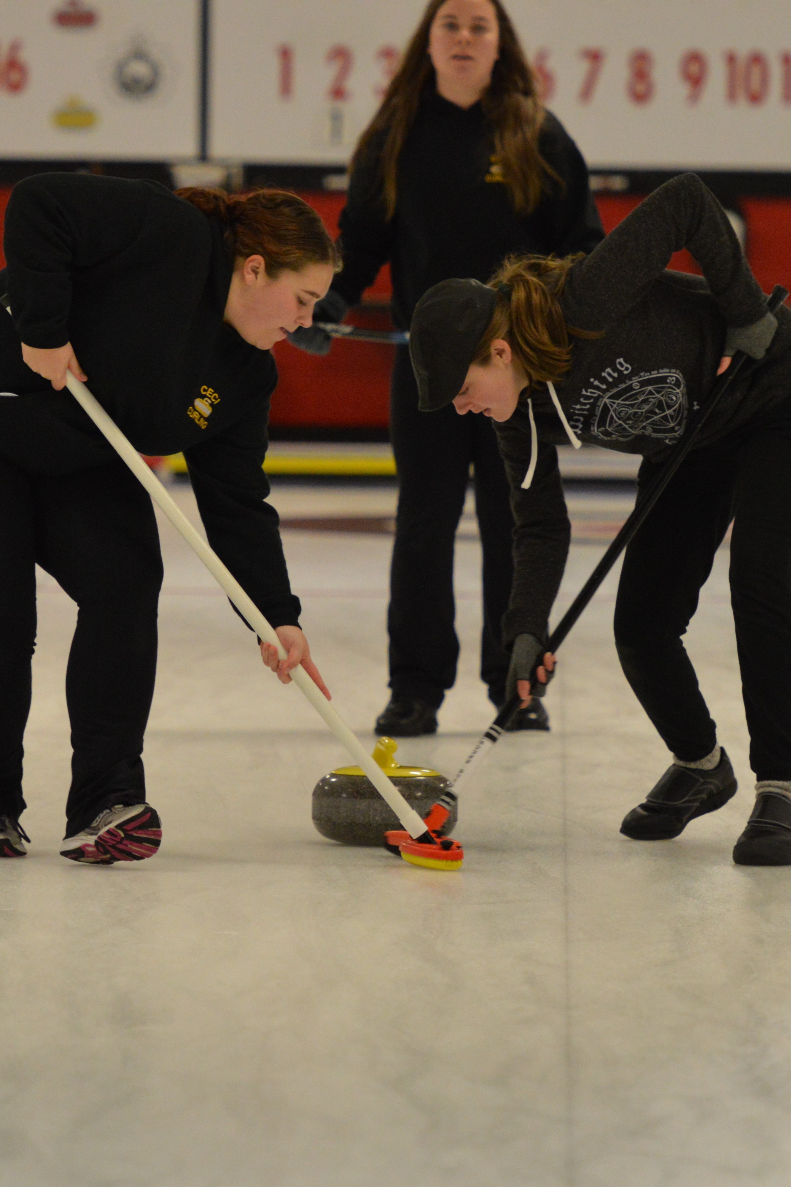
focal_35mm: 225
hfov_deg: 6.1
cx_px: 396
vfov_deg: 9.1
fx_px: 7416
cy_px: 594
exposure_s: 1/500
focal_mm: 150
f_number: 2.8
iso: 1600
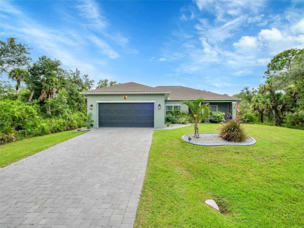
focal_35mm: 18
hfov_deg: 87.8
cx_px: 152
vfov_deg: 71.6
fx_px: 158
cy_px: 114
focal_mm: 9
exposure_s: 1/640
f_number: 8
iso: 400
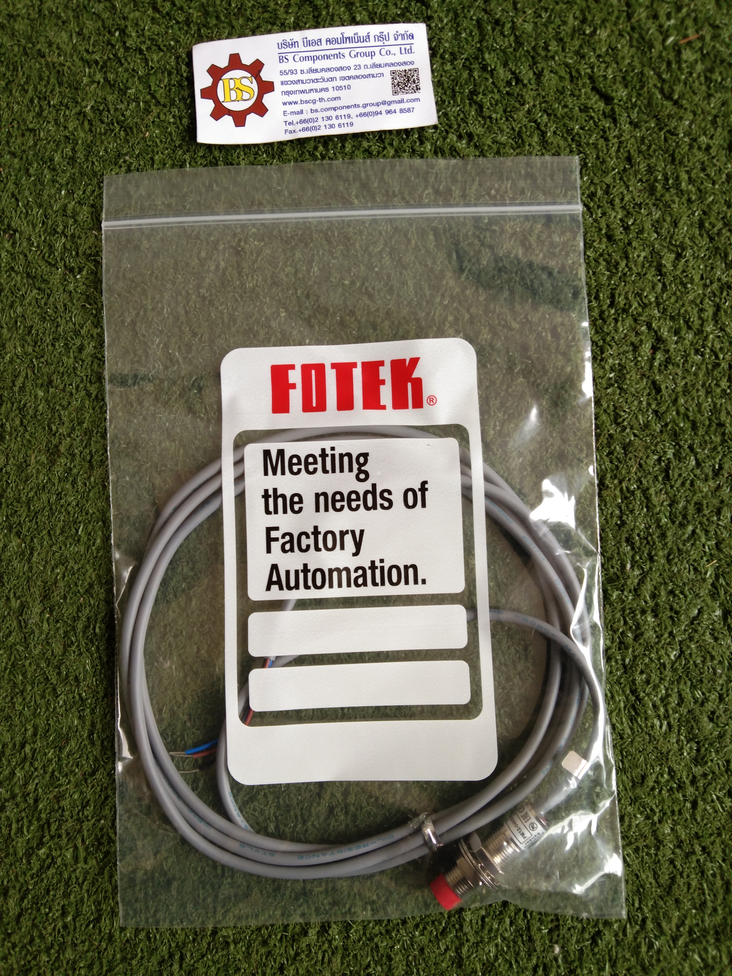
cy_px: 488
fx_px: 846
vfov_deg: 60.0
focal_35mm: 30
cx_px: 366
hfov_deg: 46.8
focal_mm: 3.65
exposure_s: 1/50
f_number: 2.2
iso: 146
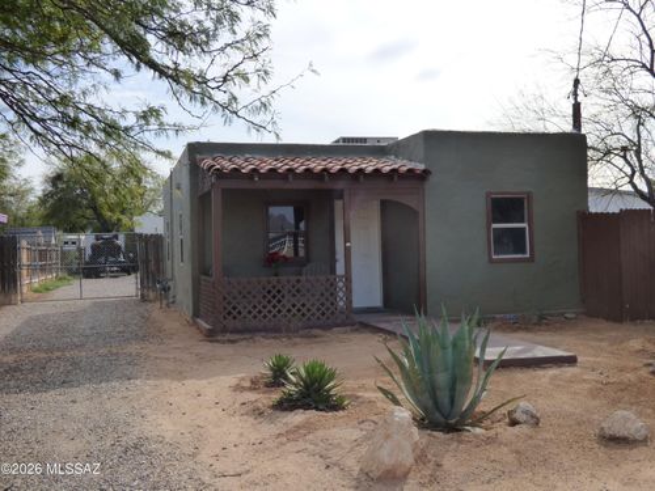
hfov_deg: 47.9
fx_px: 738
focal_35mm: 39
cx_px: 328
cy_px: 246
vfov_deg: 36.8
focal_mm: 6.8
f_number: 5
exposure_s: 1/800
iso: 200
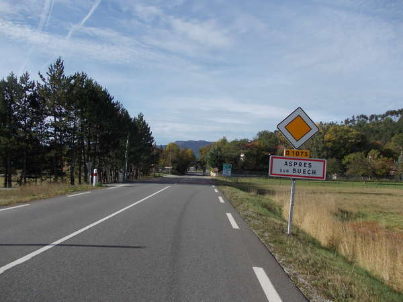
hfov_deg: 63.4
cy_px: 151
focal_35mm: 28
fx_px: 326
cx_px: 202
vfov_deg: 49.7
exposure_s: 1/400
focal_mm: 4
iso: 80
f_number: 5.4
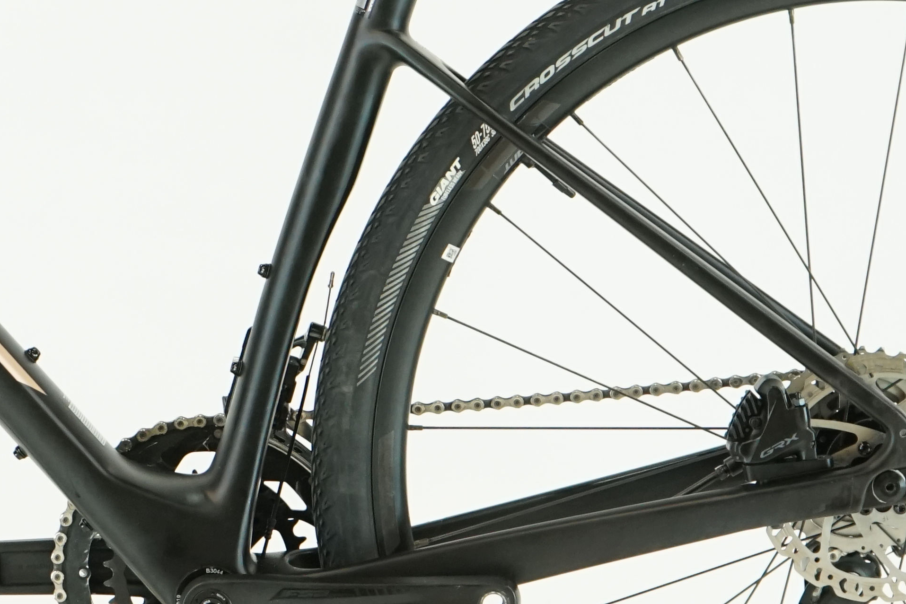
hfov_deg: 10.9
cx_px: 36
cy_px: 166
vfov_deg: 7.3
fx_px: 4731
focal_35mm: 188
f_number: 5.6
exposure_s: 1/200
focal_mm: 60
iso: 1600
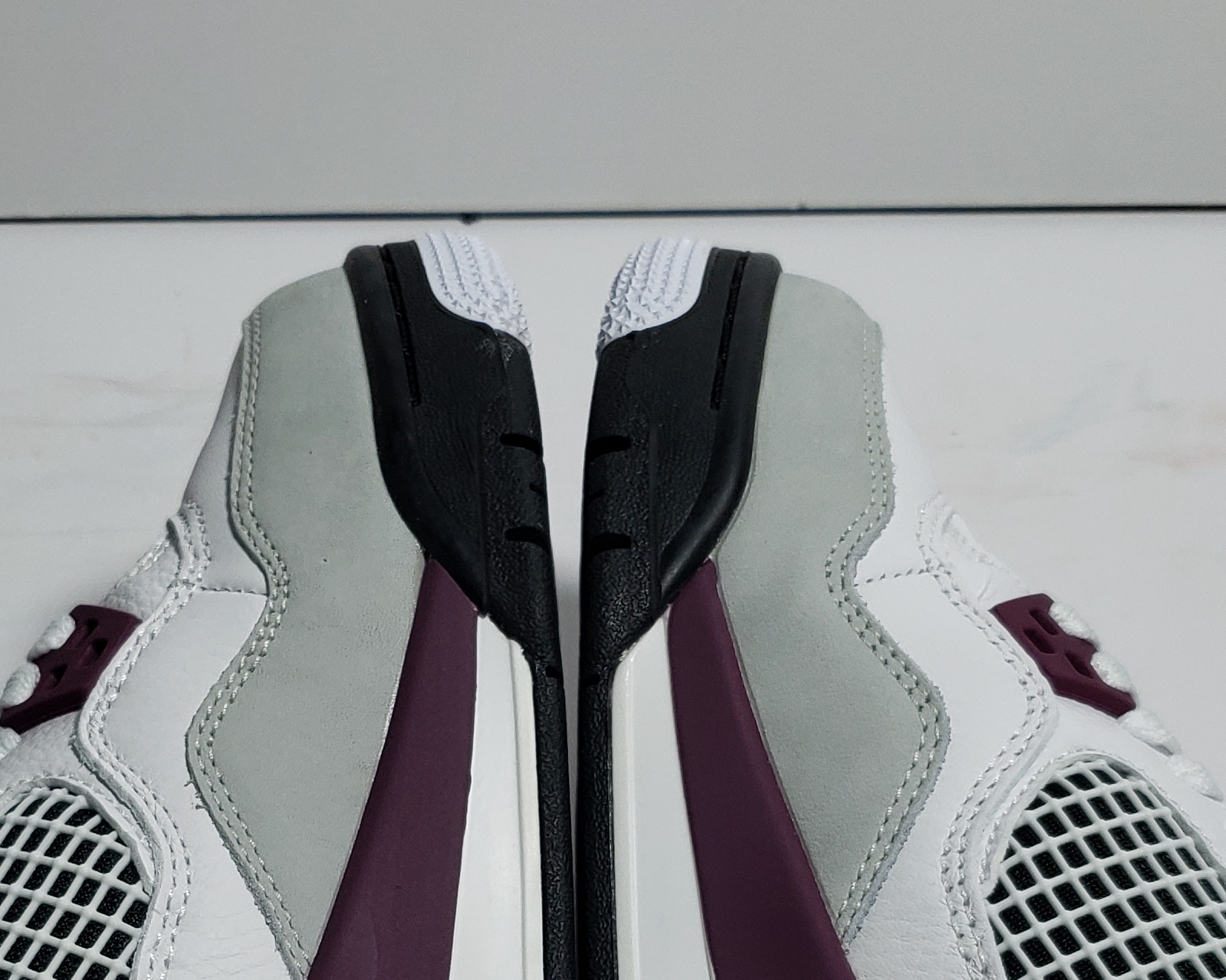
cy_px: 985
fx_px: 2322
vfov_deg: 22.9
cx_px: 528
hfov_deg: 29.5
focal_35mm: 64
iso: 50
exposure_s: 1/690
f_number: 1.5
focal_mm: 4.3
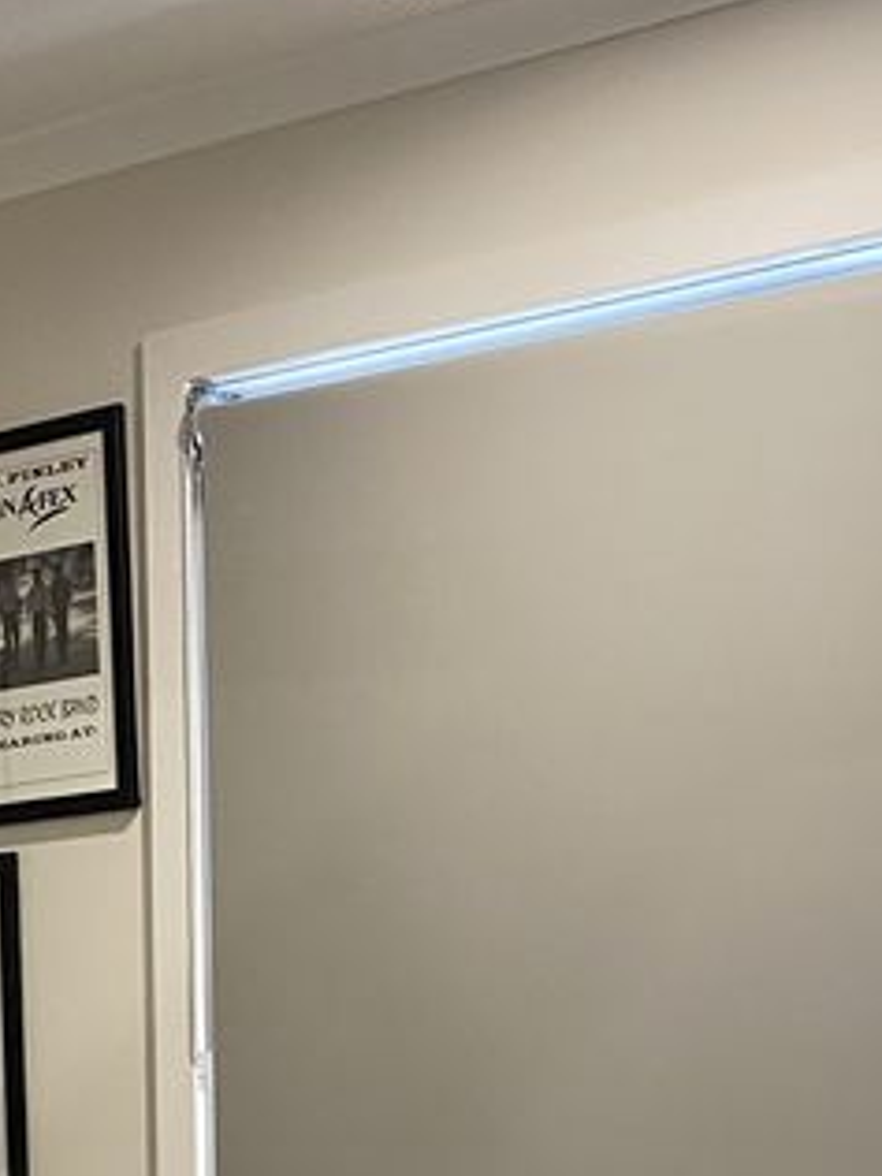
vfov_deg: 19.9
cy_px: 1608
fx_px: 3024
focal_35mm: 89
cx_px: 7
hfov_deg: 16.3
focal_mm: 4.25
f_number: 1.8
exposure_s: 1/50
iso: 160
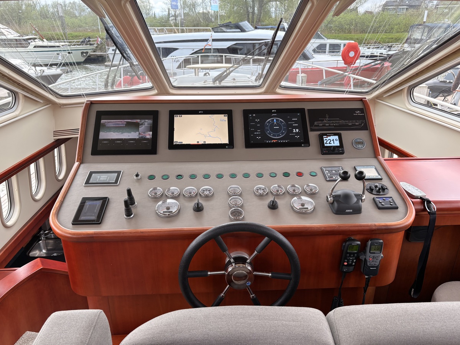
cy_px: 172
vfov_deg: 53.1
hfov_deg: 67.3
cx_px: 230
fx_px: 346
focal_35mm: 26
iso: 32
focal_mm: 5.96
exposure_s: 1/106
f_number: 1.6
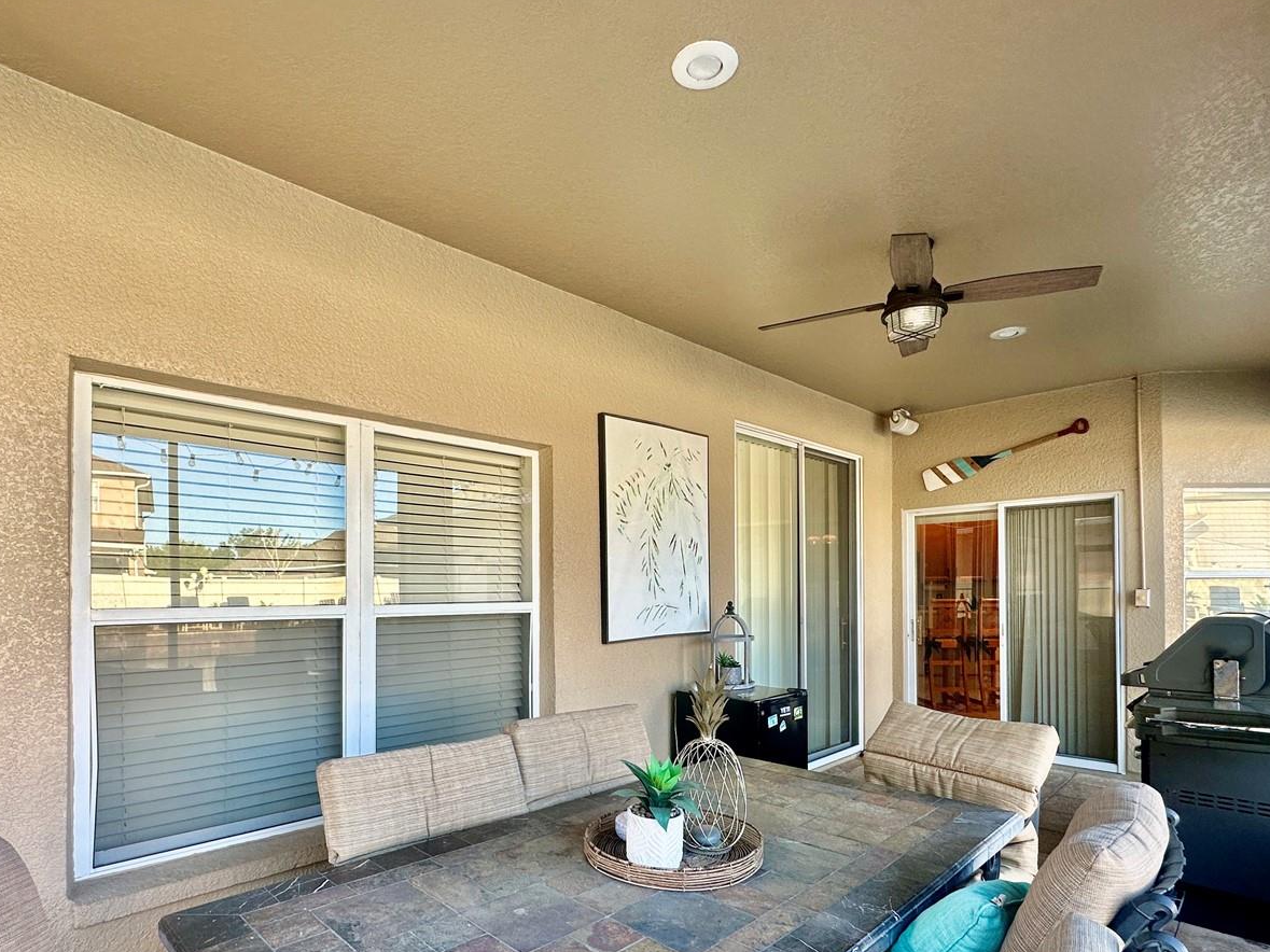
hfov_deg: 84.5
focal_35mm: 19
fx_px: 697
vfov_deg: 67.8
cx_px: 590
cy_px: 585
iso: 64
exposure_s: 1/99
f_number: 2.2
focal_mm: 2.22
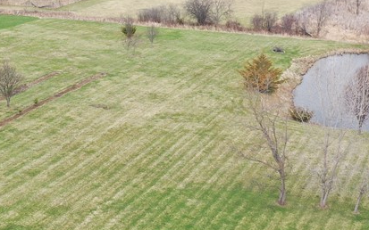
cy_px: 163
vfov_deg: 17.3
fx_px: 754
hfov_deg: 27.2
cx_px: 109
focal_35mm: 75
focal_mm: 10.26
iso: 100
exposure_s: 1/120
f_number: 4
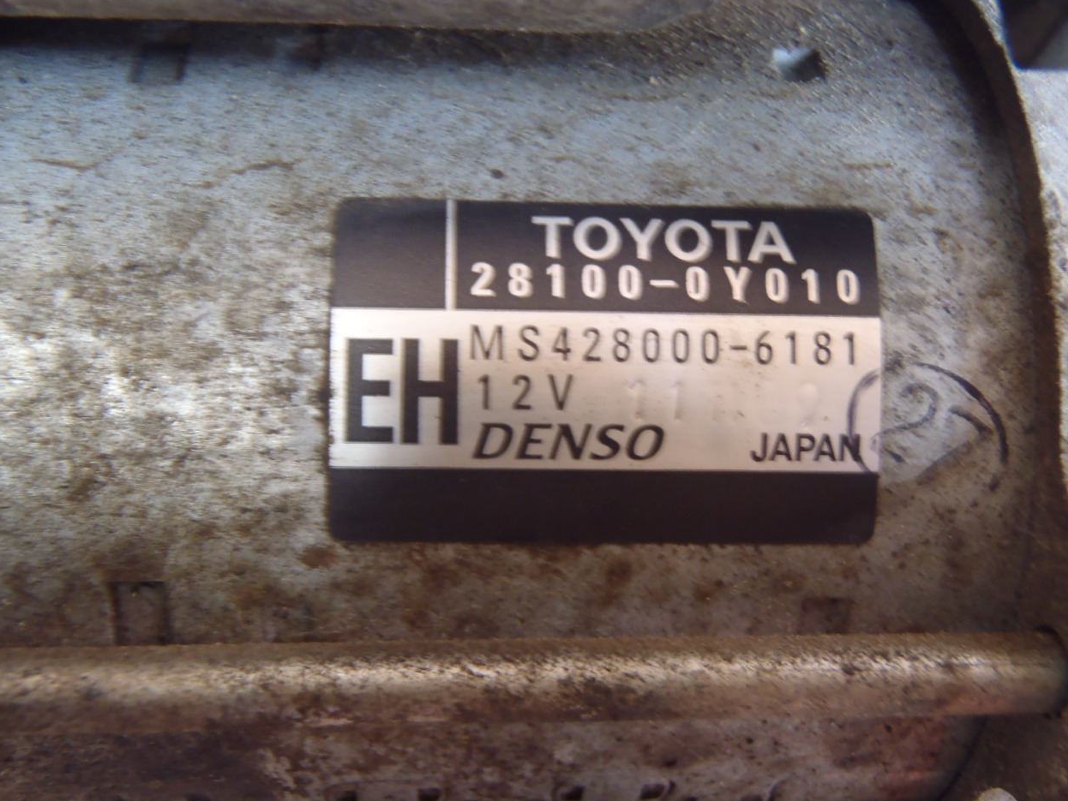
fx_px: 1173
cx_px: 525
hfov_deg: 49.0
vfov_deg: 37.7
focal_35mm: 38
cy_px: 395
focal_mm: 6.64
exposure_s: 1/5
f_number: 4.7
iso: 200
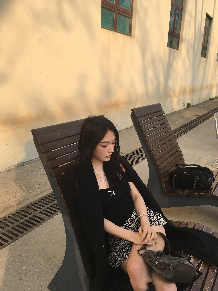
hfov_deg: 46.8
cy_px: 146
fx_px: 252
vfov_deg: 60.0
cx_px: 111
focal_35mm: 30
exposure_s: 1/534
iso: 25
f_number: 2.2
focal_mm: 4.15
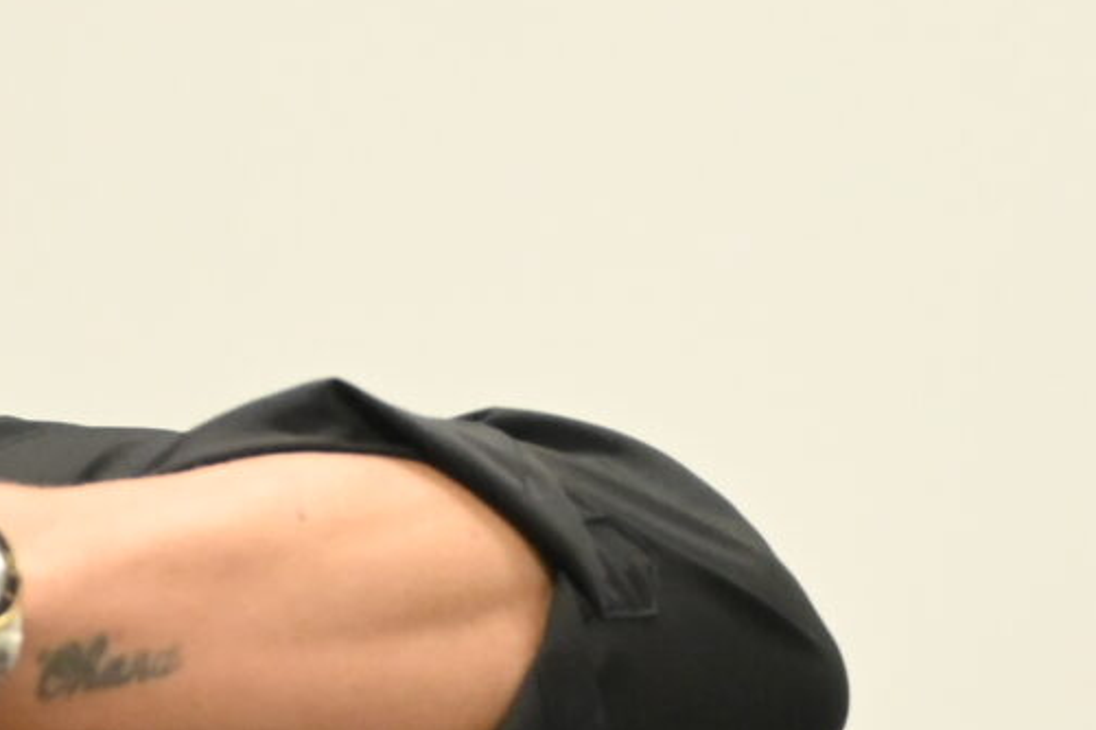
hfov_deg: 8.5
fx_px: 7345
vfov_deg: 5.7
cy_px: 998
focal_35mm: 241
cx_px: -20
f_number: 5
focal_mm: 31.5
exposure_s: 1/125
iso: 1800
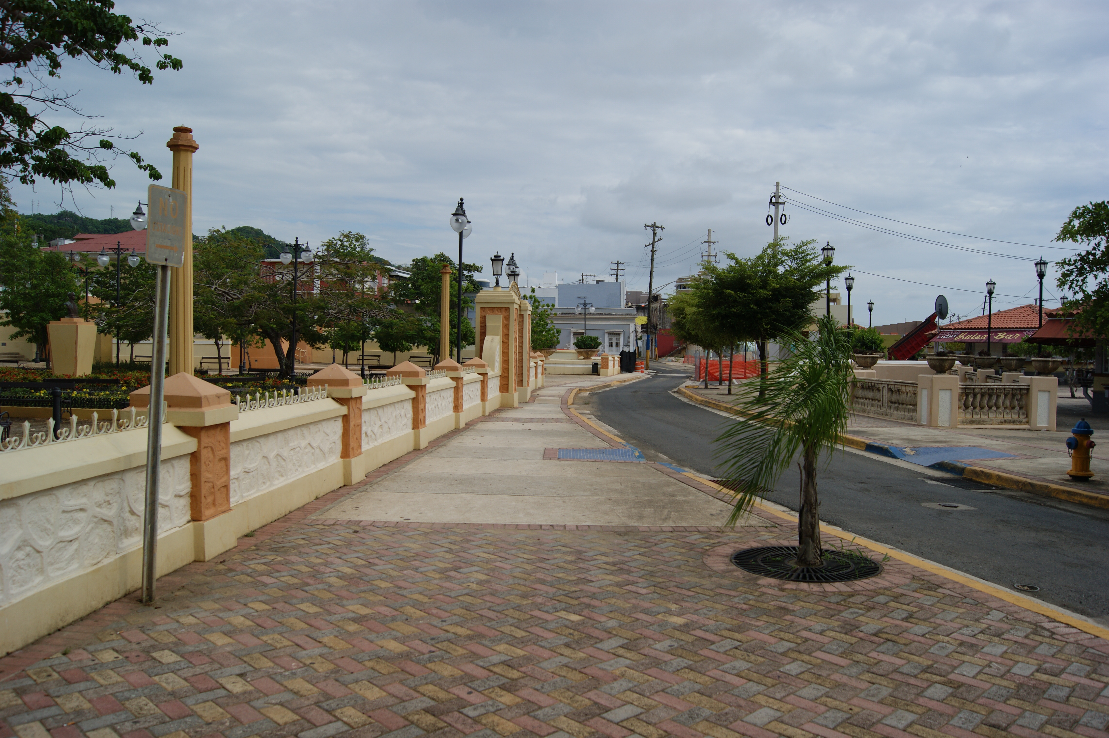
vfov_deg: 47.9
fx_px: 831
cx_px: 554
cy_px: 369
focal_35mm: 27
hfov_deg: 67.4
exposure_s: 1/1000
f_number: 5.6
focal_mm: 18
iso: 100
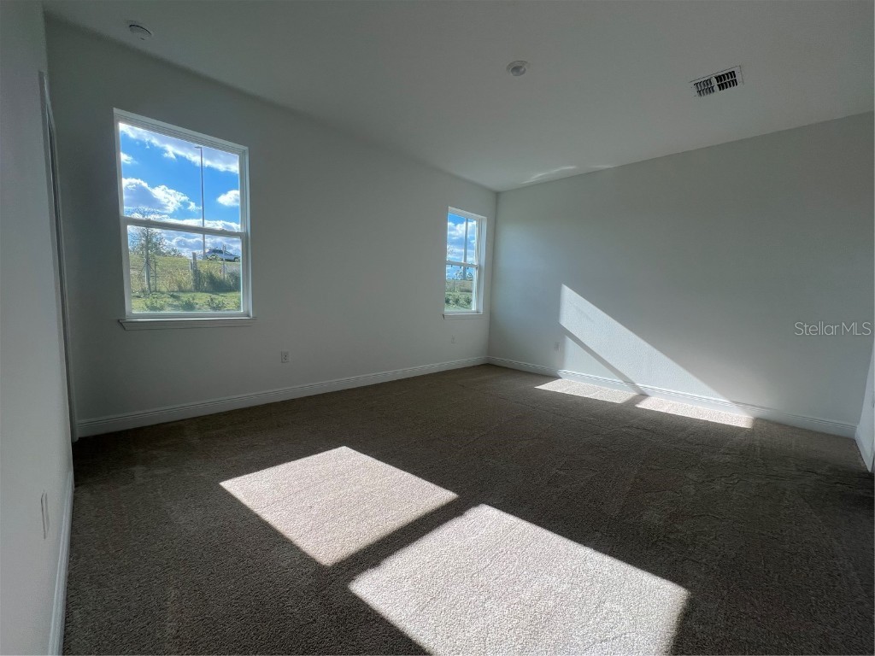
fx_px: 329
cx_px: 438
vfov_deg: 89.9
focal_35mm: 13
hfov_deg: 106.2
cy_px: 328
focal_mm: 1.57
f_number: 1.8
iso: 32
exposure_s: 1/351
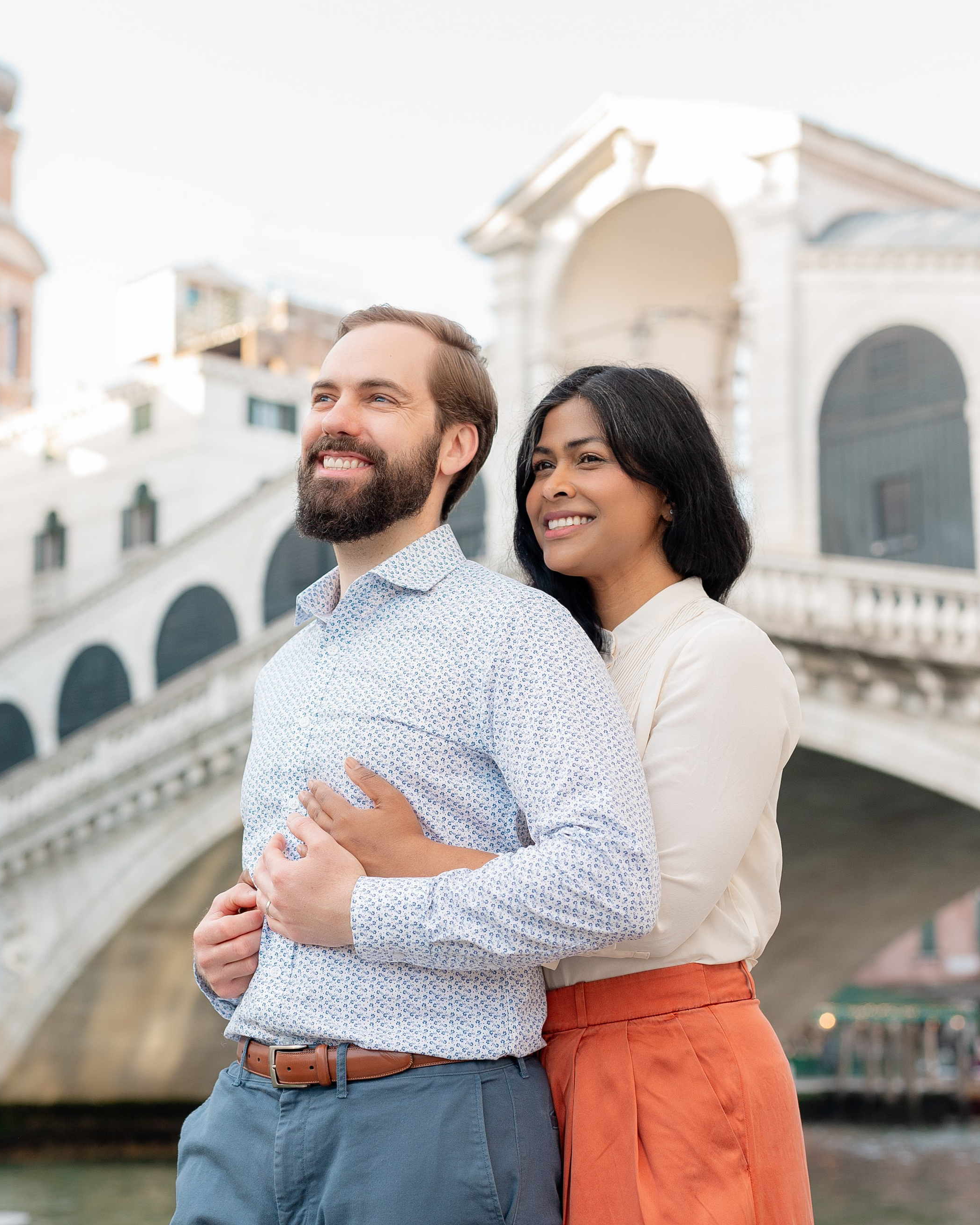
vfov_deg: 27.5
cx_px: 401
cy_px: 699
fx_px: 2502
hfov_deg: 22.1
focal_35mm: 69
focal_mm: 50
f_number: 3.5
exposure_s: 1/400
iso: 250
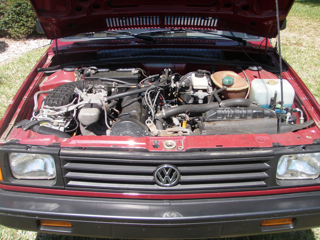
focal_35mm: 38
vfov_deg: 37.7
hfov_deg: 49.0
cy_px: 120
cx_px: 160
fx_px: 351
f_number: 3.5
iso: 80
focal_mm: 6.7
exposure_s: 1/320
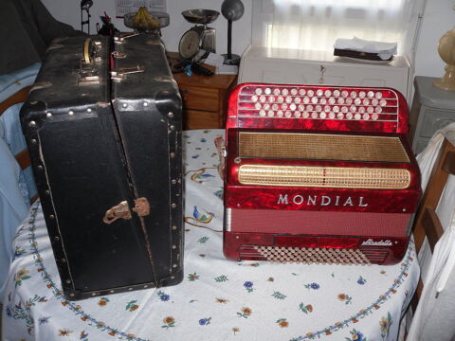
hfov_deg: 52.6
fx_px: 460
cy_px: 170
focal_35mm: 35
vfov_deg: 40.7
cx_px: 228
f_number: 3.5
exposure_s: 1/45
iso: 80
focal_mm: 6.3
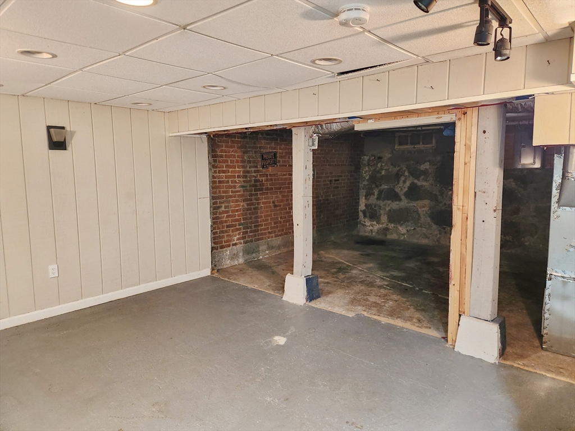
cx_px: 288
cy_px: 216
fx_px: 382
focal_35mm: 23
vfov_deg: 58.9
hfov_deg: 73.9
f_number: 1.8
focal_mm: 5.4
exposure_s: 1/30
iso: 500
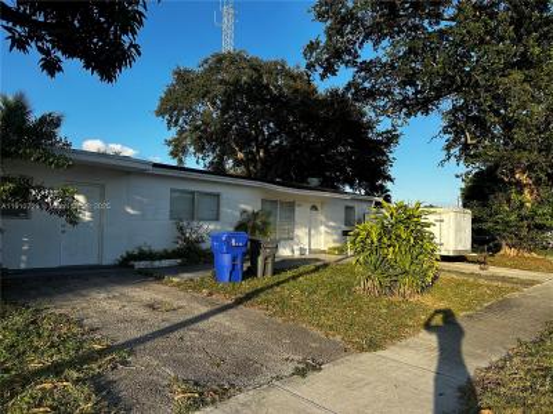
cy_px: 207
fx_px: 383
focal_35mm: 24
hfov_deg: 71.6
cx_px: 276
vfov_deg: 56.8
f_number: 1.78
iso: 80
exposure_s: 1/1812
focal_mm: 6.86
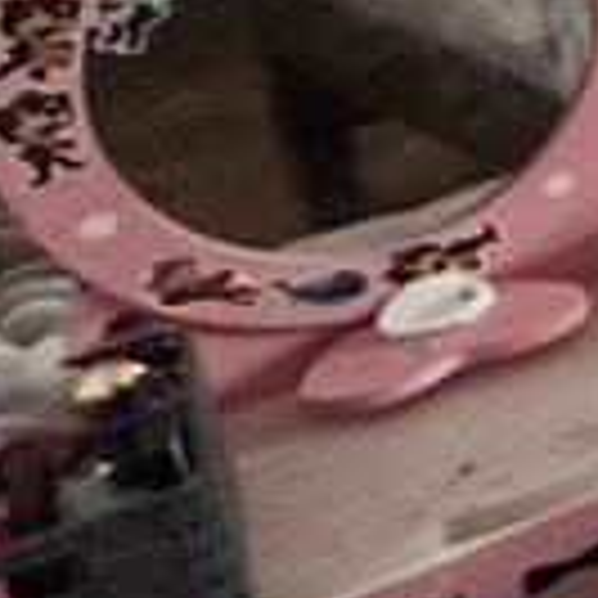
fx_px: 2189
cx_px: 2599
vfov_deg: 13.9
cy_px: -477
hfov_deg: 7.5
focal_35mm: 112
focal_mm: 2.22
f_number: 2.2
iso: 200
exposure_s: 1/50
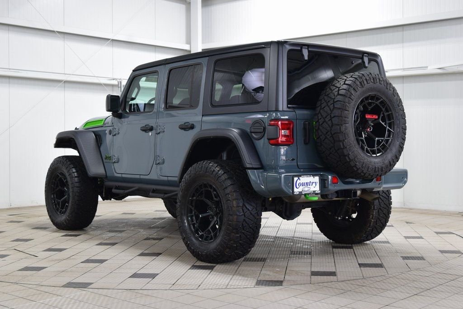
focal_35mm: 52
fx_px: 675
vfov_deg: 25.8
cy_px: 154
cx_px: 232
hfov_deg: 37.8
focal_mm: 35
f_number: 6.3
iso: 560
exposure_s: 1/15
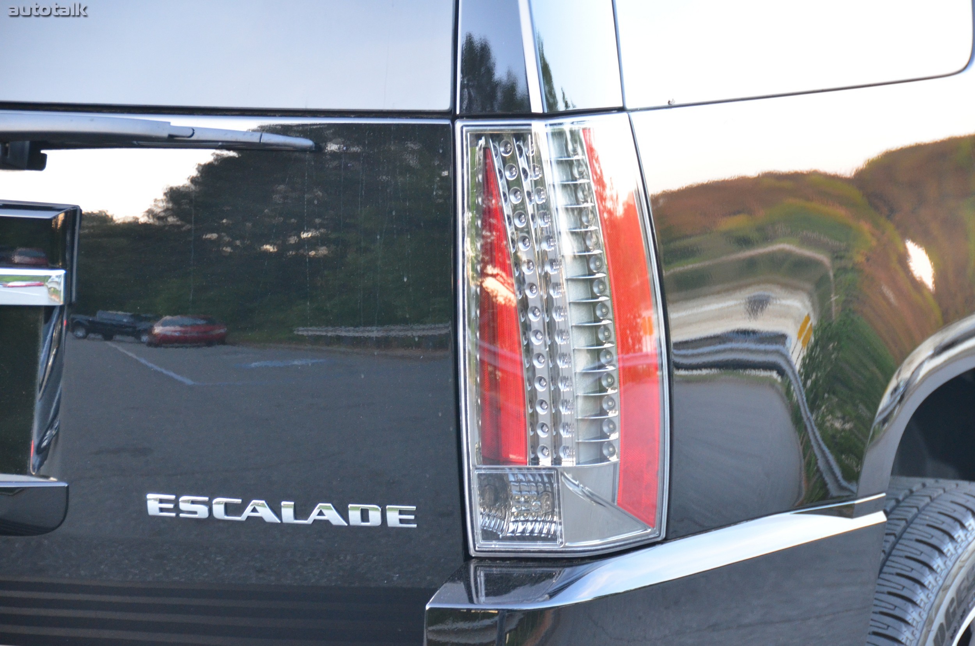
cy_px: 323
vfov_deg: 10.1
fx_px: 3649
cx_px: 488
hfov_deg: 15.2
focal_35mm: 135
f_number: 5.3
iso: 1600
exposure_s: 1/40
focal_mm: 90
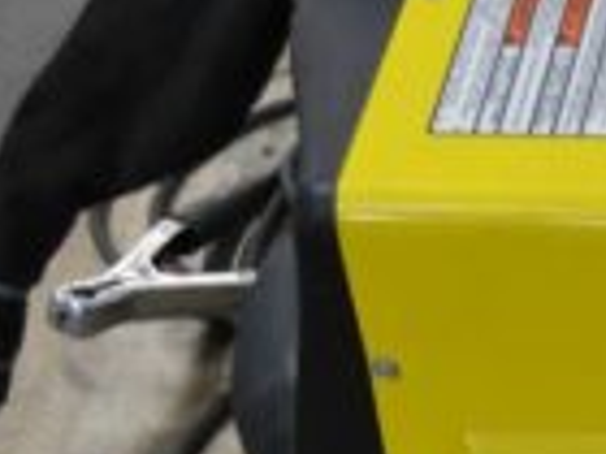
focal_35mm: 206
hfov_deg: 9.0
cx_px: 1273
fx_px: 3606
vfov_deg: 7.1
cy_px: 584
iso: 400
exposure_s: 1/30
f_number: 4.2
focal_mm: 26
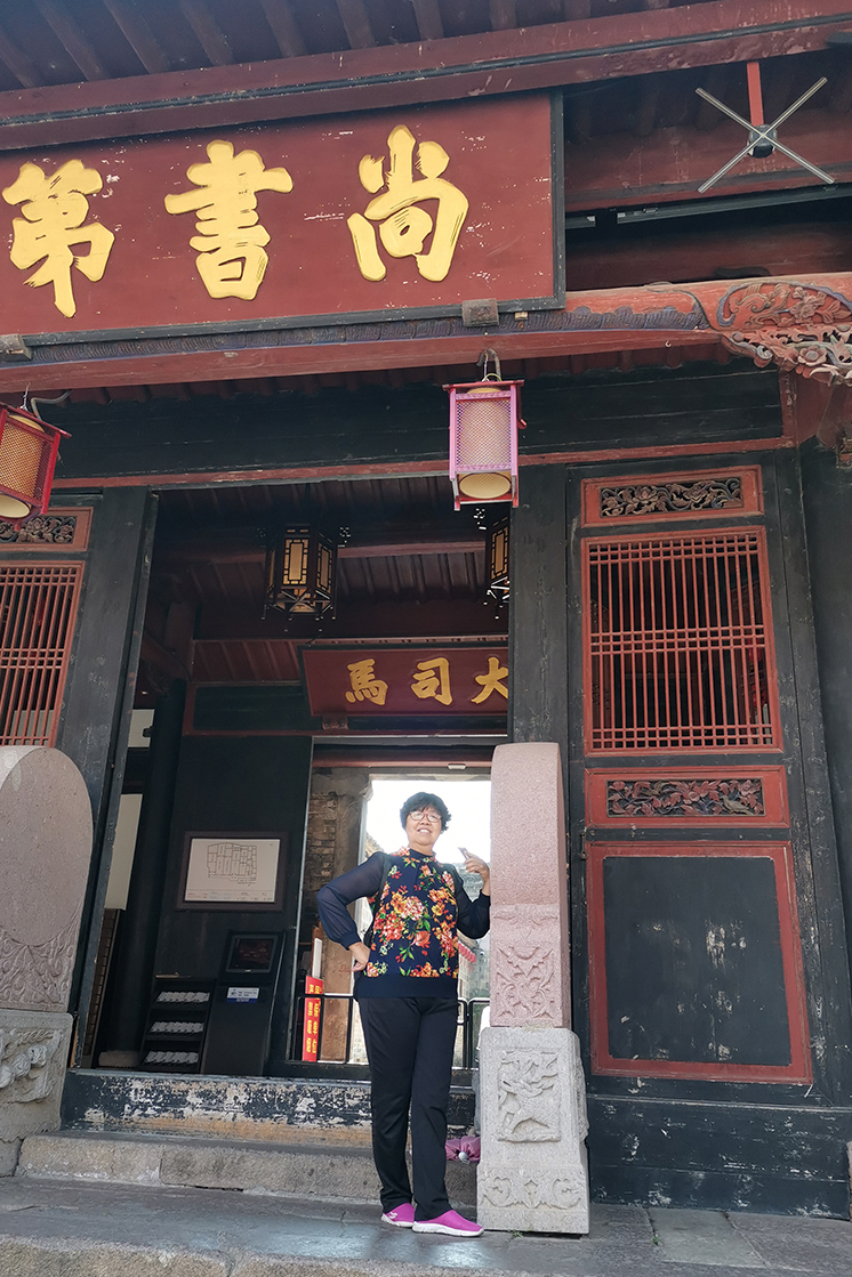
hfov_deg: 45.0
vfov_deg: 63.6
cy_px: 670
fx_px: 1029
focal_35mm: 29
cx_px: 413
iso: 50
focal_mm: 4.75
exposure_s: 1/135
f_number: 2.4
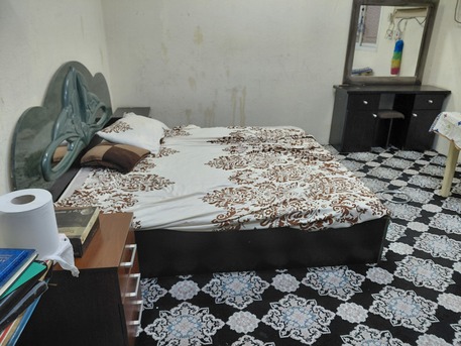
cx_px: 230
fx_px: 333
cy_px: 173
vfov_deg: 54.9
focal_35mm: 25
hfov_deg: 69.4
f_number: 1.8
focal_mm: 4.69
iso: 200
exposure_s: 1/60
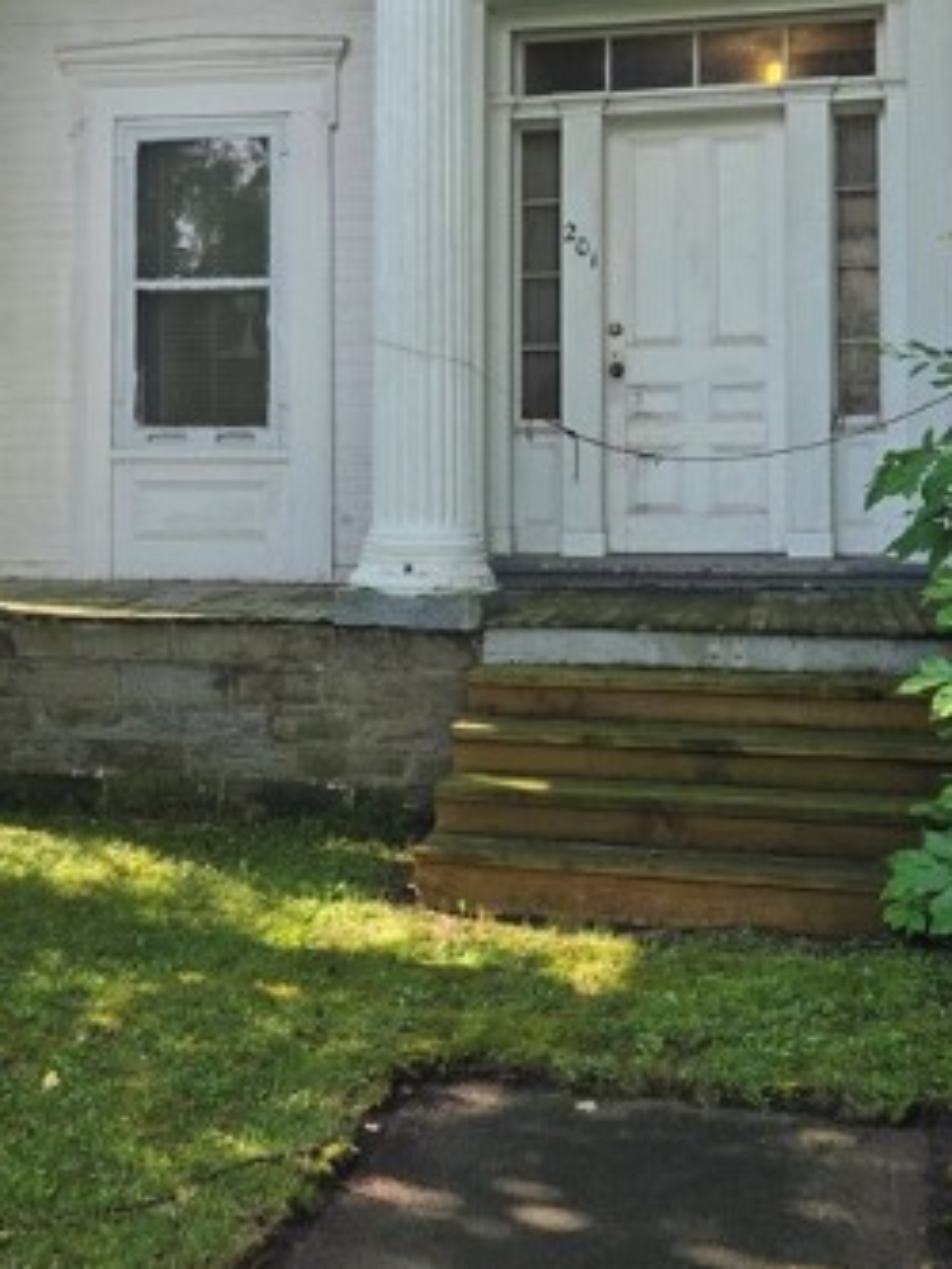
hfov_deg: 27.5
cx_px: 377
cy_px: 351
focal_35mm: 53
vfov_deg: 35.5
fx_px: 1942
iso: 80
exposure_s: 1/1328
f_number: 1.8
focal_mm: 5.4
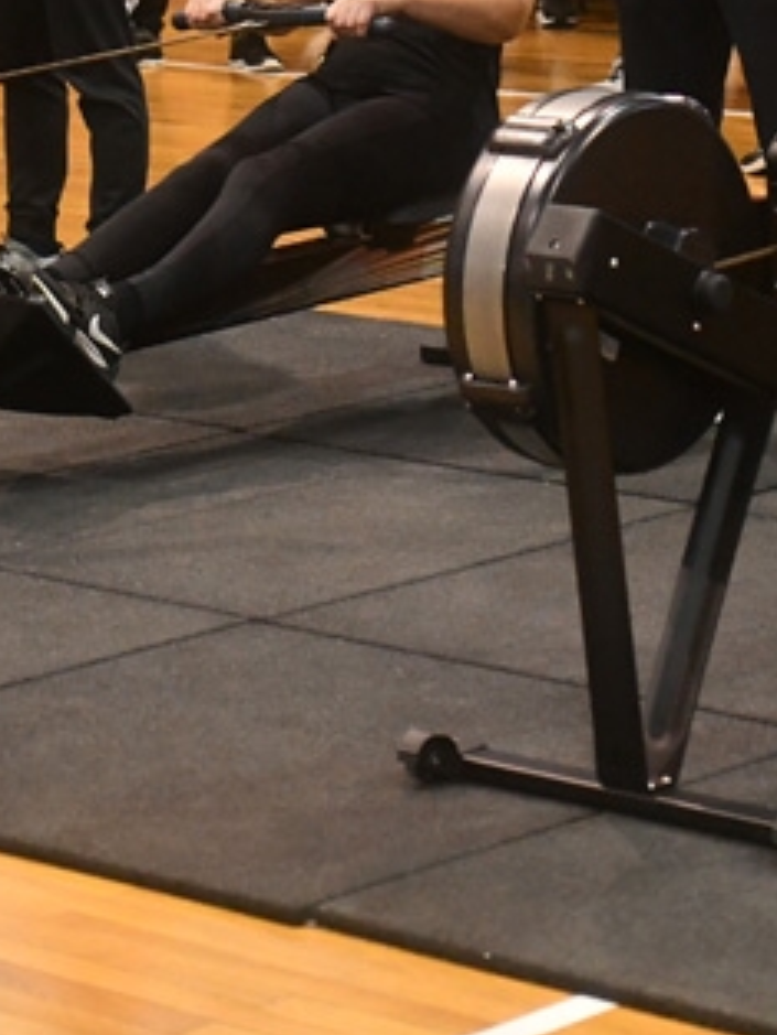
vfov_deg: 11.6
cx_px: 281
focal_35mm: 166
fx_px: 4965
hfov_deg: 8.9
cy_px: -248
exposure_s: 1/320
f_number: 3.2
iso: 3200
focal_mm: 45
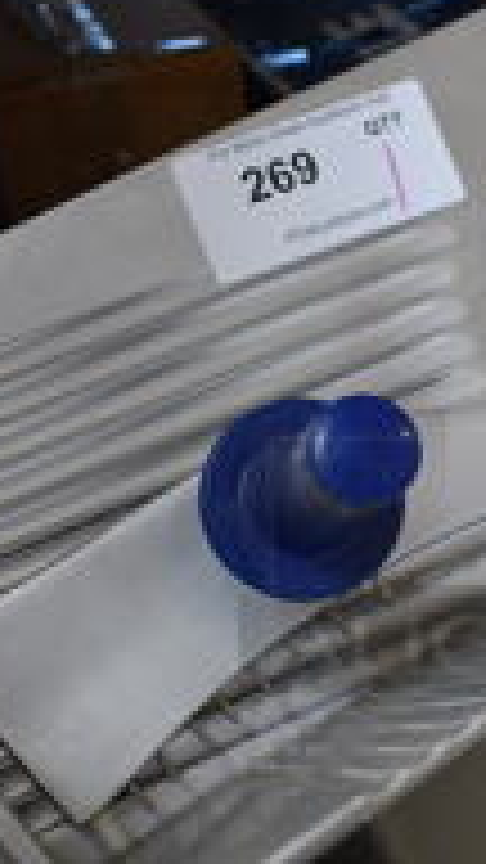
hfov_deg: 12.7
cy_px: 454
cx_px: 742
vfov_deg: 23.7
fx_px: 2062
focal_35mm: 90
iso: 800
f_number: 3.5
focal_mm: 18
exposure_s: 1/250
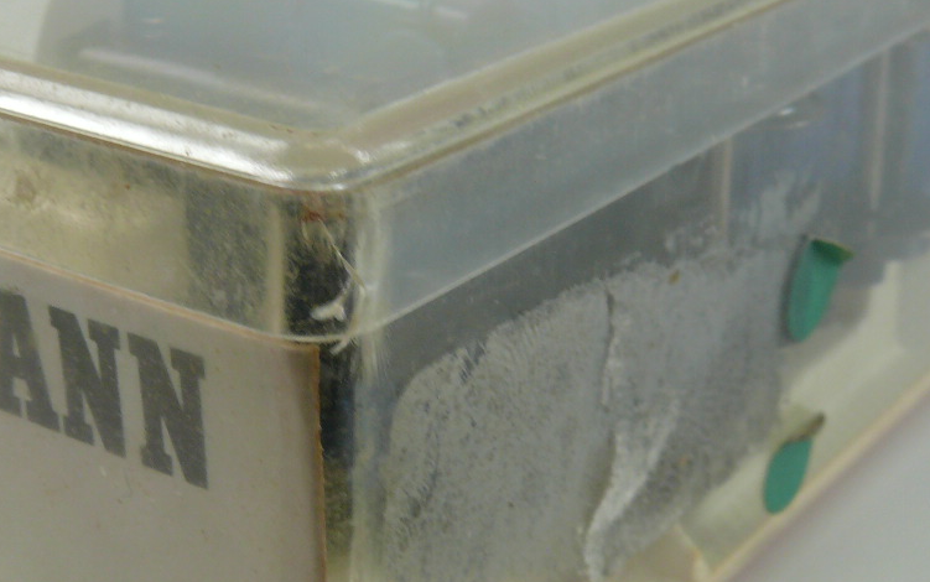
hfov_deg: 26.1
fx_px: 2003
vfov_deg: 16.5
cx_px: 368
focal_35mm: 79
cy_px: 290
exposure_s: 1/15
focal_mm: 7.4
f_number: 7.1
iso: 100
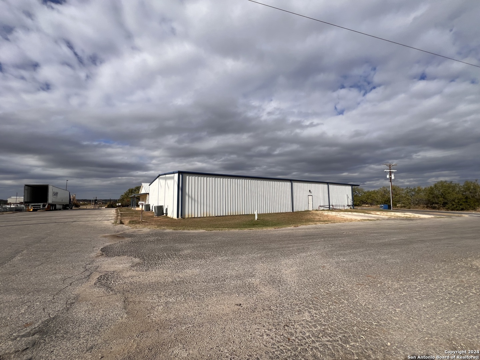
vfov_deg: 89.9
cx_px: 240
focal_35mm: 13
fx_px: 180
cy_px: 180
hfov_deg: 106.2
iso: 32
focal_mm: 1.57
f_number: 1.8
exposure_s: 1/3650
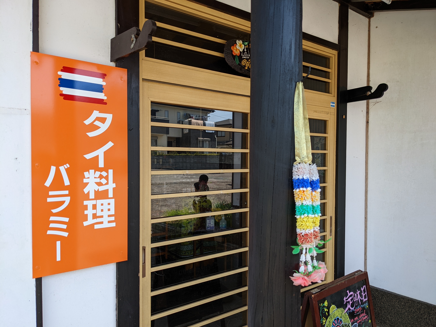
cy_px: 164
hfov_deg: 65.3
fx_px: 340
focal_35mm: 27
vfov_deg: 51.4
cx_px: 218
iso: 55
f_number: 1.73
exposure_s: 1/487
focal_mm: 4.38
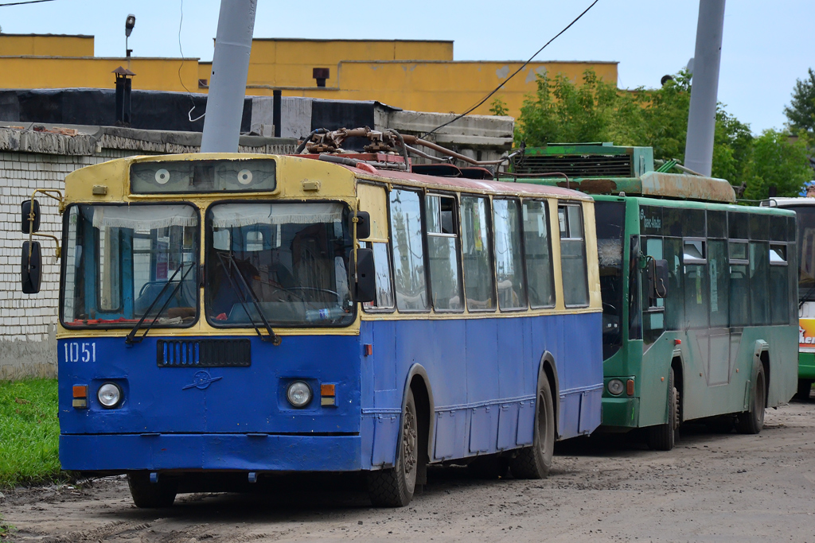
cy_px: 272
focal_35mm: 158
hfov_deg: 13.0
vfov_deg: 8.7
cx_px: 408
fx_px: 3566
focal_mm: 105
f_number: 8
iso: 400
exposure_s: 1/500
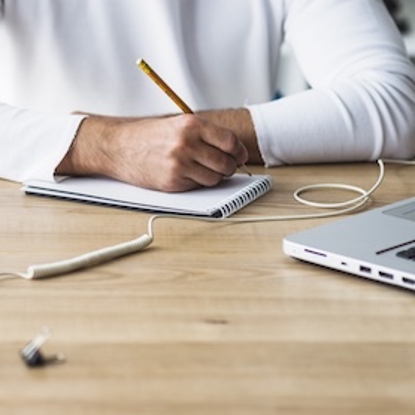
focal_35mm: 156
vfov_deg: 11.2
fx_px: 2116
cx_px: 109
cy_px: 133
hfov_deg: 11.2
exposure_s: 1/400
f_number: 2.8
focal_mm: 85
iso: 200
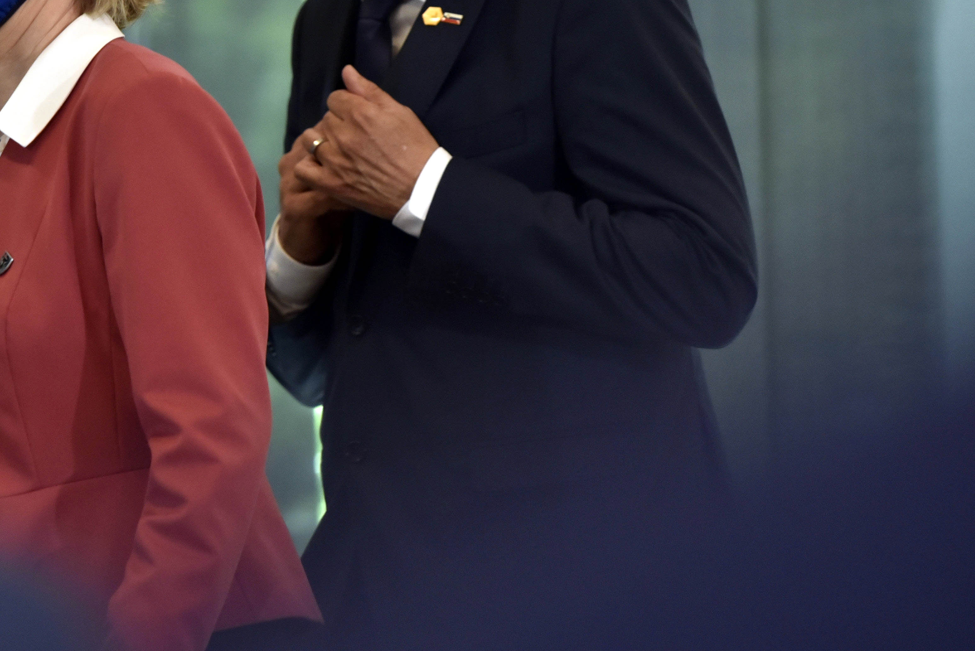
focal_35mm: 311
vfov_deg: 4.4
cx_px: 204
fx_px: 8426
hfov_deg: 6.6
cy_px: 95
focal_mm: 160
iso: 1250
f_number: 4.5
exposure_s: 1/500
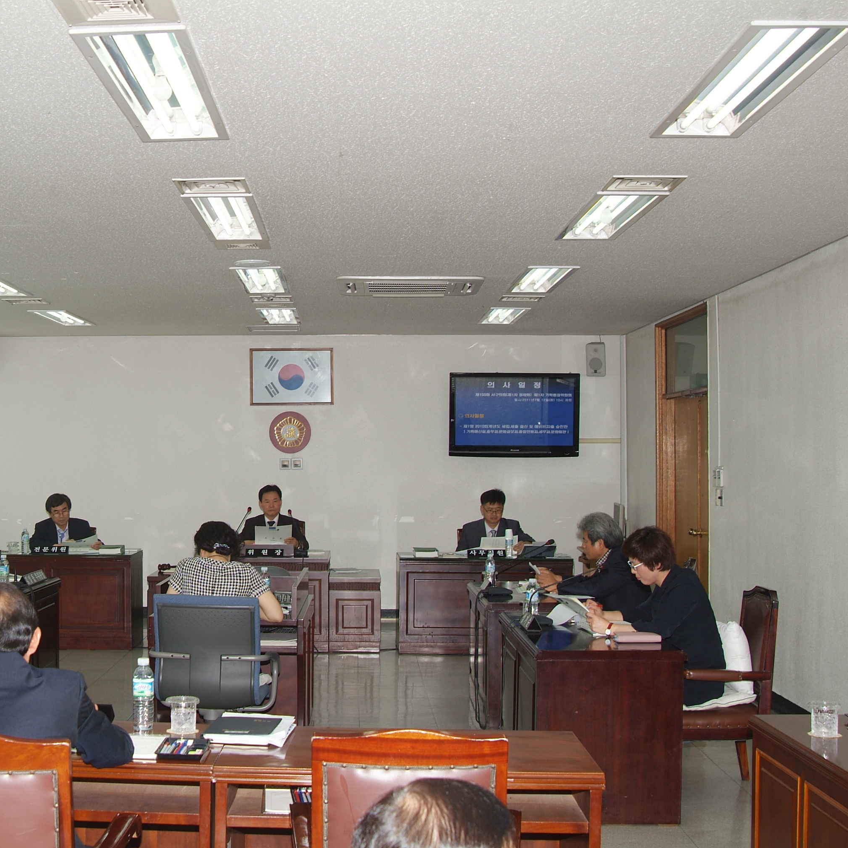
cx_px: 239
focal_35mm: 46
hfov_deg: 36.1
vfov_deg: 36.8
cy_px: 425
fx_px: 1275
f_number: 4.8
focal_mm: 24
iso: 200
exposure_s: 1/60
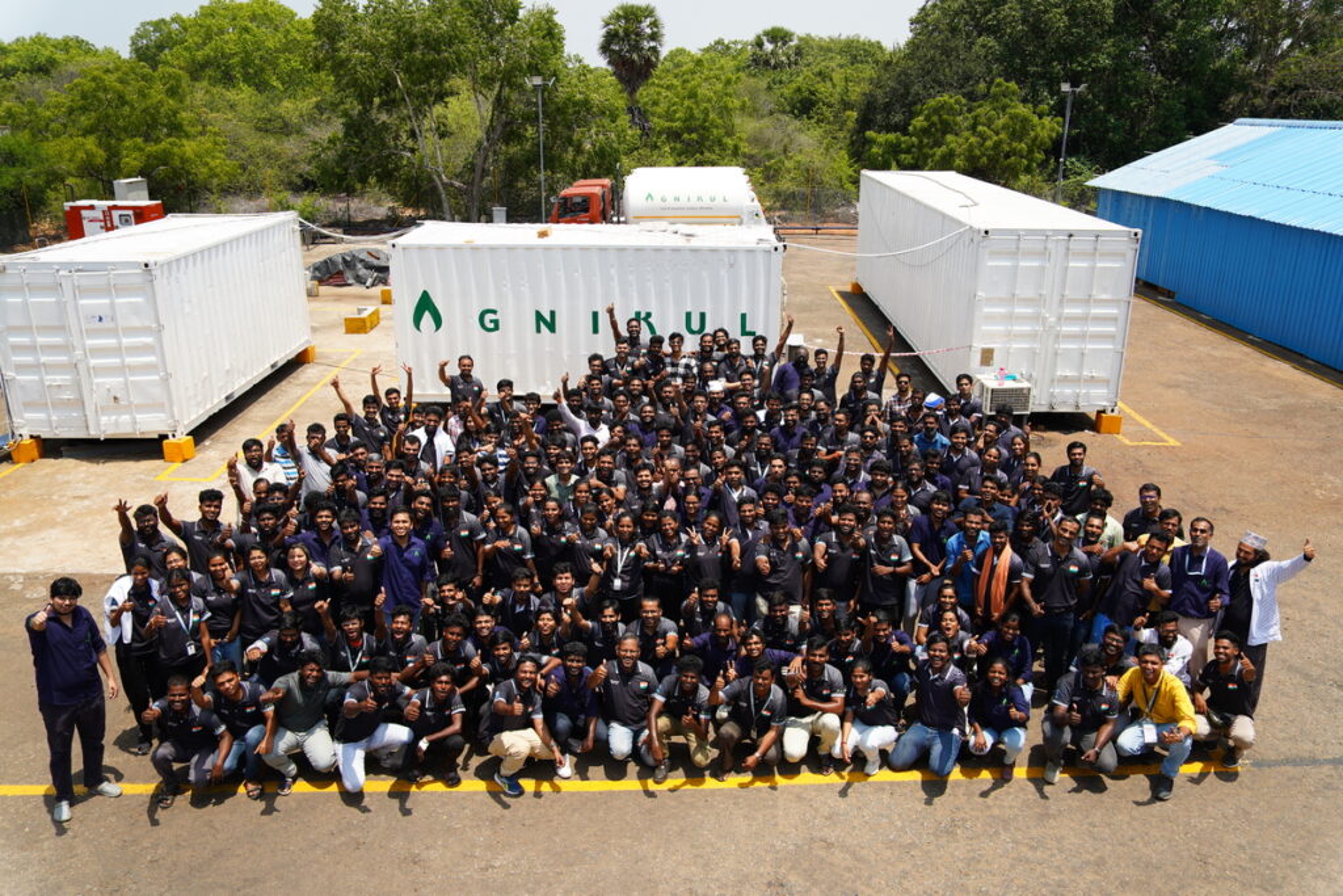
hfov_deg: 73.7
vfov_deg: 53.1
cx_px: 672
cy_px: 448
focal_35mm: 24
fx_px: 895
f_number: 8
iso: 100
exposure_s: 1/160
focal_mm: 24
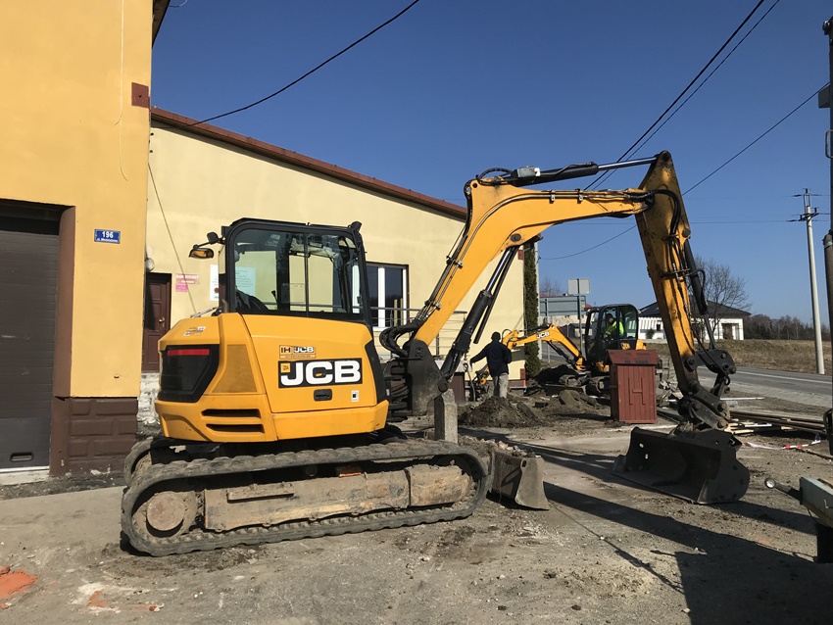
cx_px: 416
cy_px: 312
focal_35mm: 28
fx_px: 674
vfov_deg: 49.8
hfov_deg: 63.4
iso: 20
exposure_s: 1/4000
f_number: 1.8
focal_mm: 3.99
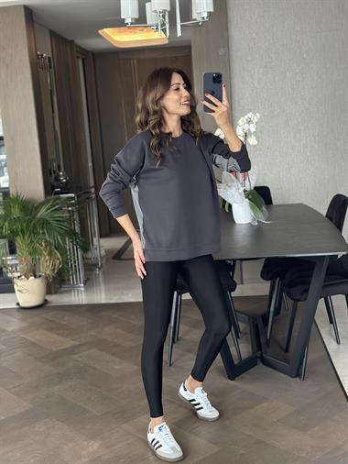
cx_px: 174
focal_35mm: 48
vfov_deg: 39.6
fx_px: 643
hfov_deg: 30.3
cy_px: 232
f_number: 1.78
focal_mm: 6.86
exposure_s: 1/49
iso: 400
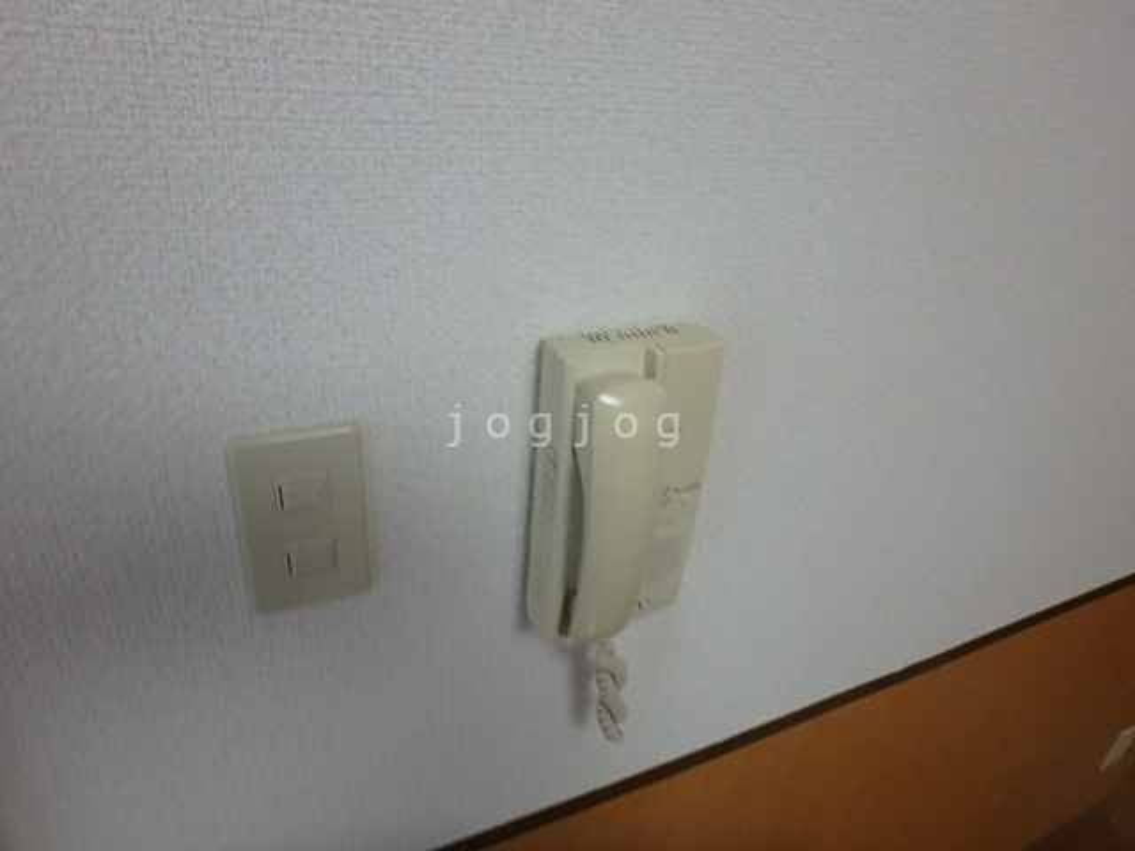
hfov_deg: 79.0
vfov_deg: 63.4
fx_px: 689
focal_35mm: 21
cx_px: 568
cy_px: 426
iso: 400
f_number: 3.5
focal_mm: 3.7
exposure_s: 1/30
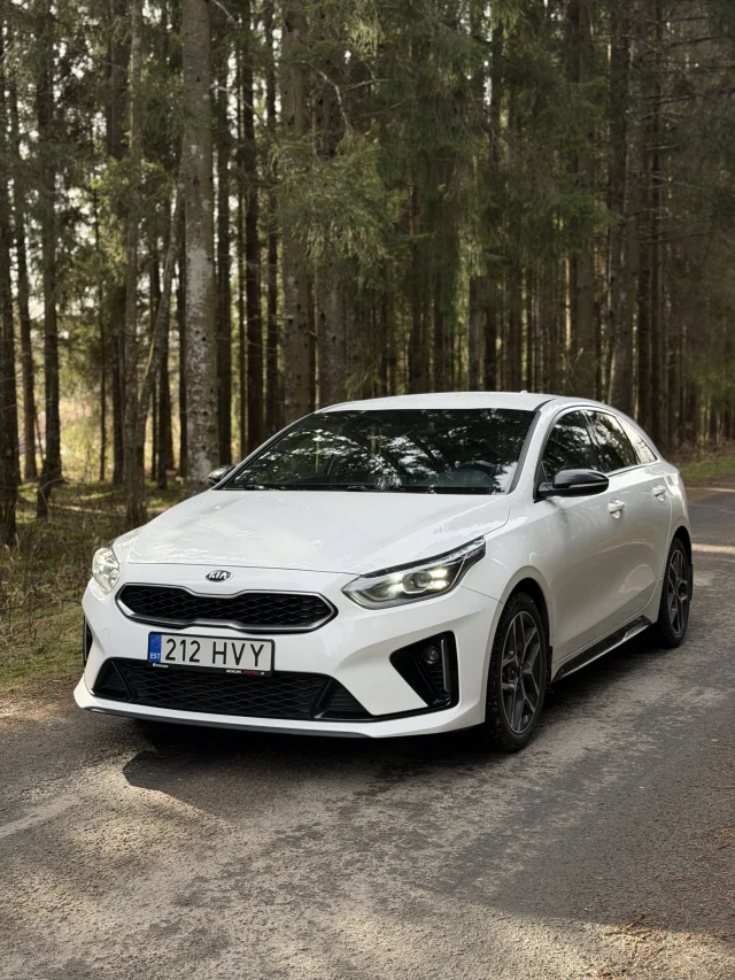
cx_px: 368
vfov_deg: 39.7
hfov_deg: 30.3
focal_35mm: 48
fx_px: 1359
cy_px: 490
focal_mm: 6.76
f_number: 1.78
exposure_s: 1/794
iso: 64
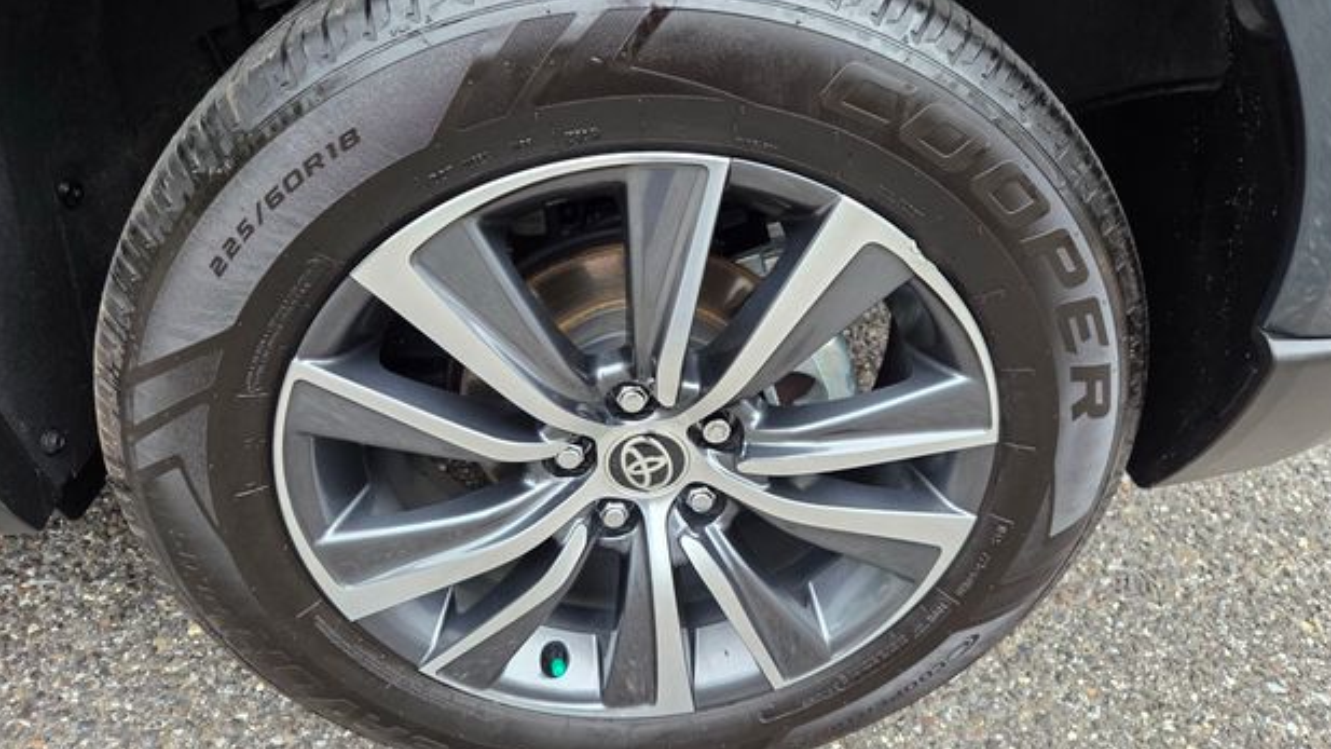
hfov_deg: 71.9
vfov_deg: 44.3
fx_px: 918
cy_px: 343
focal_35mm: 26
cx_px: 673
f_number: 1.8
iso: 200
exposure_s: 1/180
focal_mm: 5.4
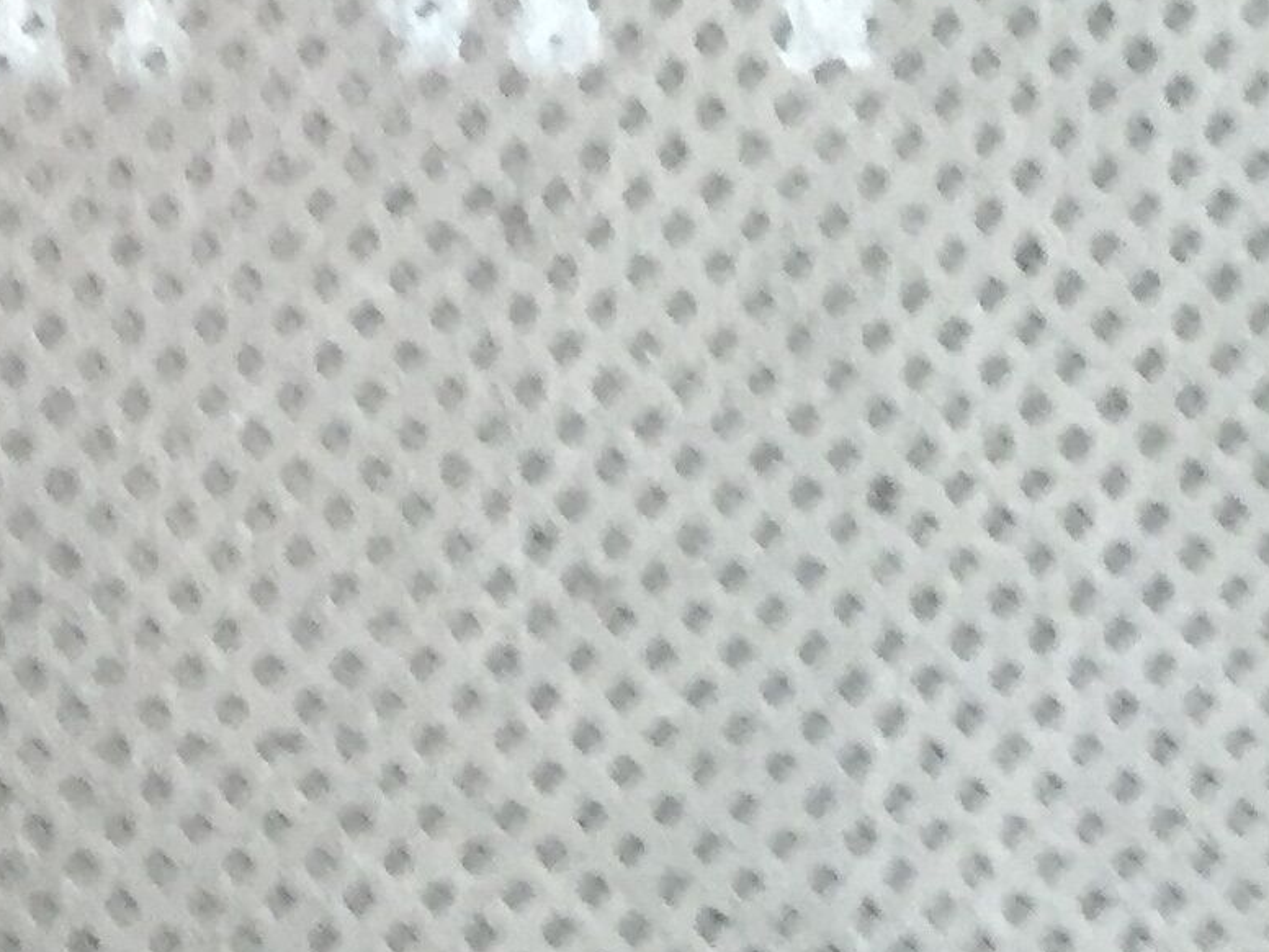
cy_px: -8
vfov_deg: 12.0
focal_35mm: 122
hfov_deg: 14.0
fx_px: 4472
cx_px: -1145
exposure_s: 1/30
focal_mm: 4.15
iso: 64
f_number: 2.2
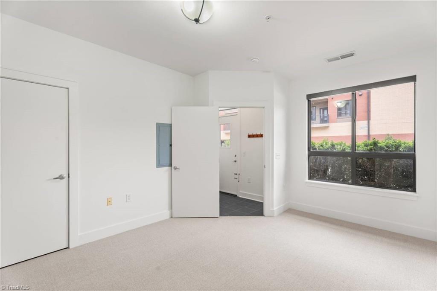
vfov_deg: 73.7
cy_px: 146
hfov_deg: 96.8
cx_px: 218
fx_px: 194
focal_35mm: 16
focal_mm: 16
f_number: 8
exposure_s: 1/4
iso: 320
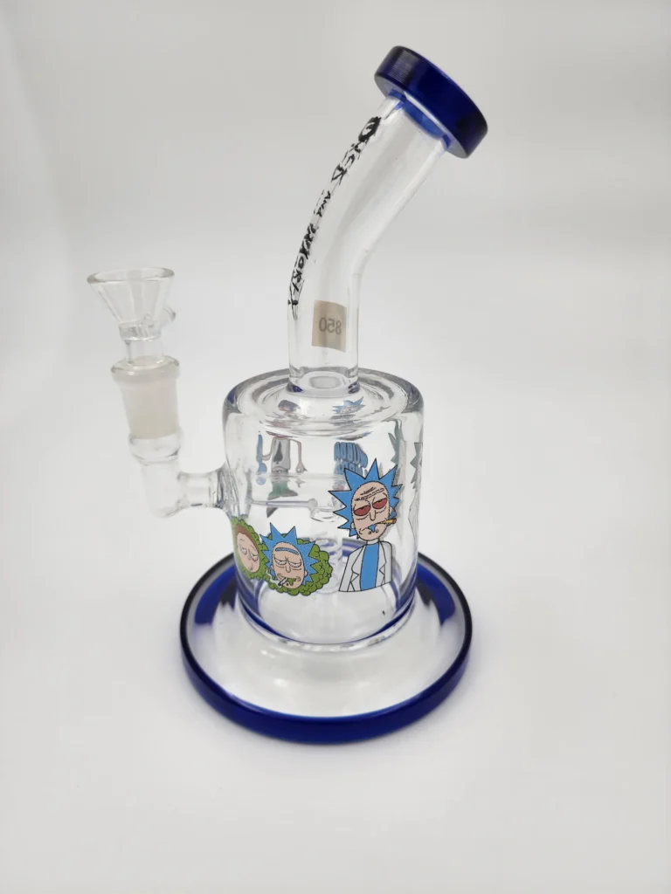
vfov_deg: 73.9
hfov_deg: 58.9
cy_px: 447
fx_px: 594
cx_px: 336
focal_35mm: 23
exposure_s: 1/225
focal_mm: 6.4
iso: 12
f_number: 1.8
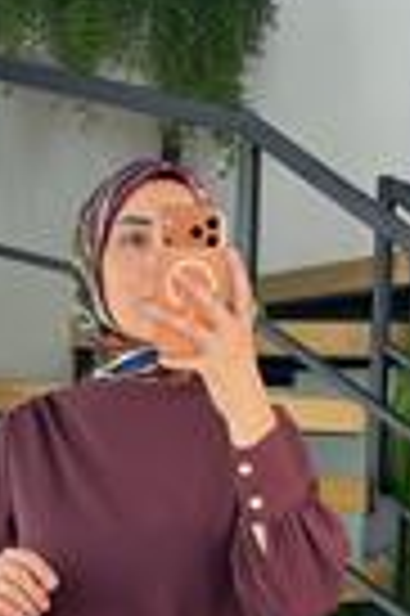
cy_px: 722
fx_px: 2586
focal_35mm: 151
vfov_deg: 13.3
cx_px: 171
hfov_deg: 9.1
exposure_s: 1/100
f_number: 1.78
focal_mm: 6.76
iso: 80
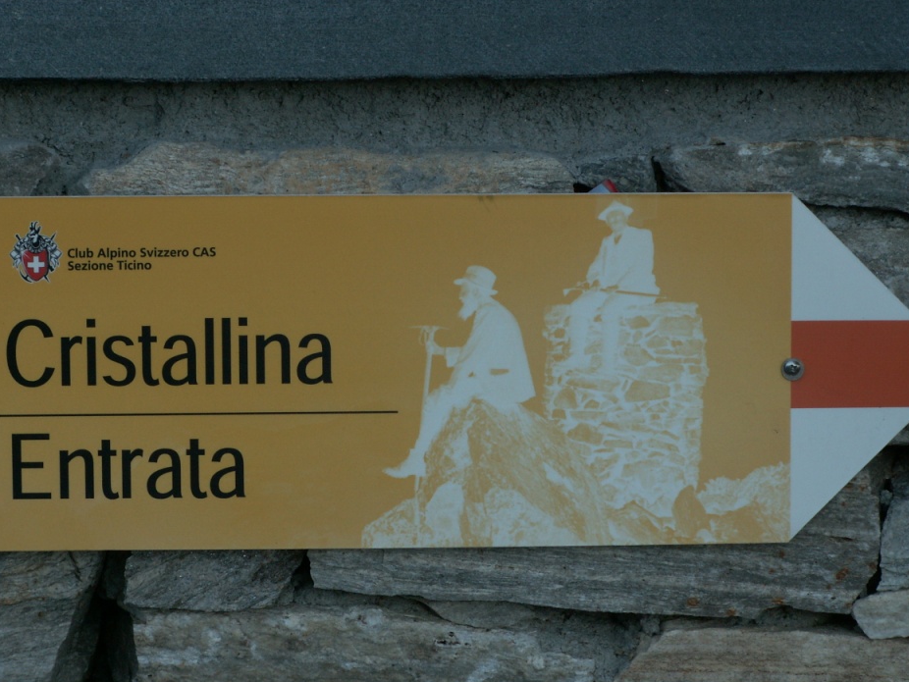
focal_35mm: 136
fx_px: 3572
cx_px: 452
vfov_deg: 10.9
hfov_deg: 14.5
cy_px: 330
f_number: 5.6
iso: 50
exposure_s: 1/80
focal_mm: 20.05
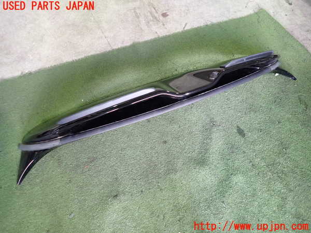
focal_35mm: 25
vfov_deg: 54.9
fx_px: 225
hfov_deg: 69.4
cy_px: 116
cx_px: 156
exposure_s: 1/30
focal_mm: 4.5
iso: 320
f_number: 2
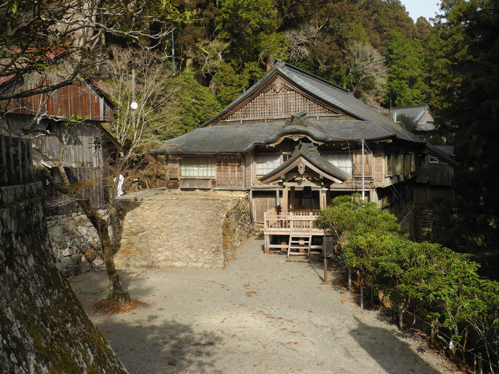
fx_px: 548
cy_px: 187
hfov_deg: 49.0
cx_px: 250
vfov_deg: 37.7
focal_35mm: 38
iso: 100
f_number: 4.5
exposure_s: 1/400
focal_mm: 8.1
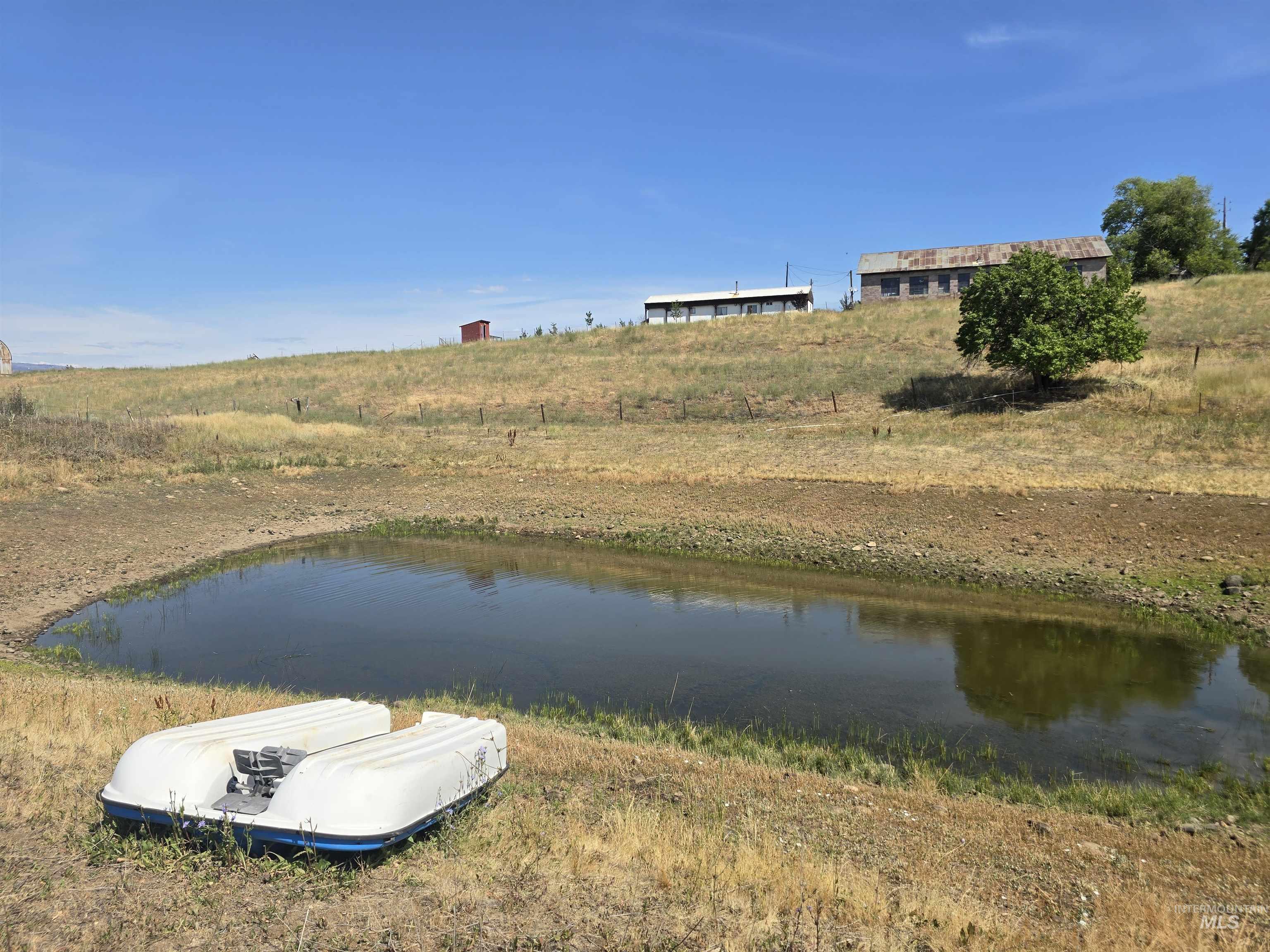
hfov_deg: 73.9
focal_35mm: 23
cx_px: 635
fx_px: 844
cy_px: 476
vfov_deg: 58.9
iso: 12
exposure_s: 1/845
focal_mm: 6.3
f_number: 1.7
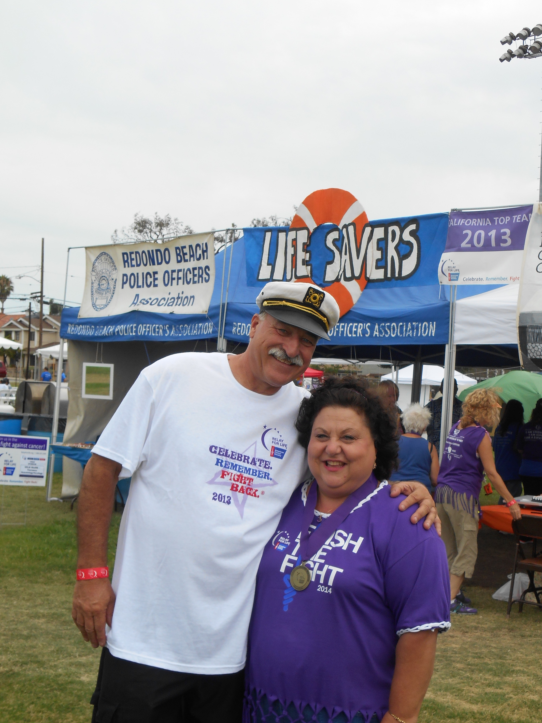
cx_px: 289
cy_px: 379
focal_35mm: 54
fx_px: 1127
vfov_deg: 35.5
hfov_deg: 27.0
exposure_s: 1/400
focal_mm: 8.3
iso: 80
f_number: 4
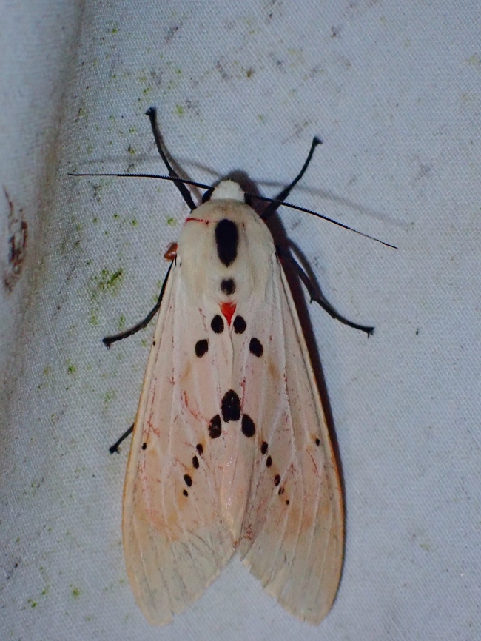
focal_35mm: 100
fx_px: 1852
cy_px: 320
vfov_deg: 19.6
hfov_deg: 14.8
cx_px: 240
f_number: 14
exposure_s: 1/100
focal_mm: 18
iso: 800
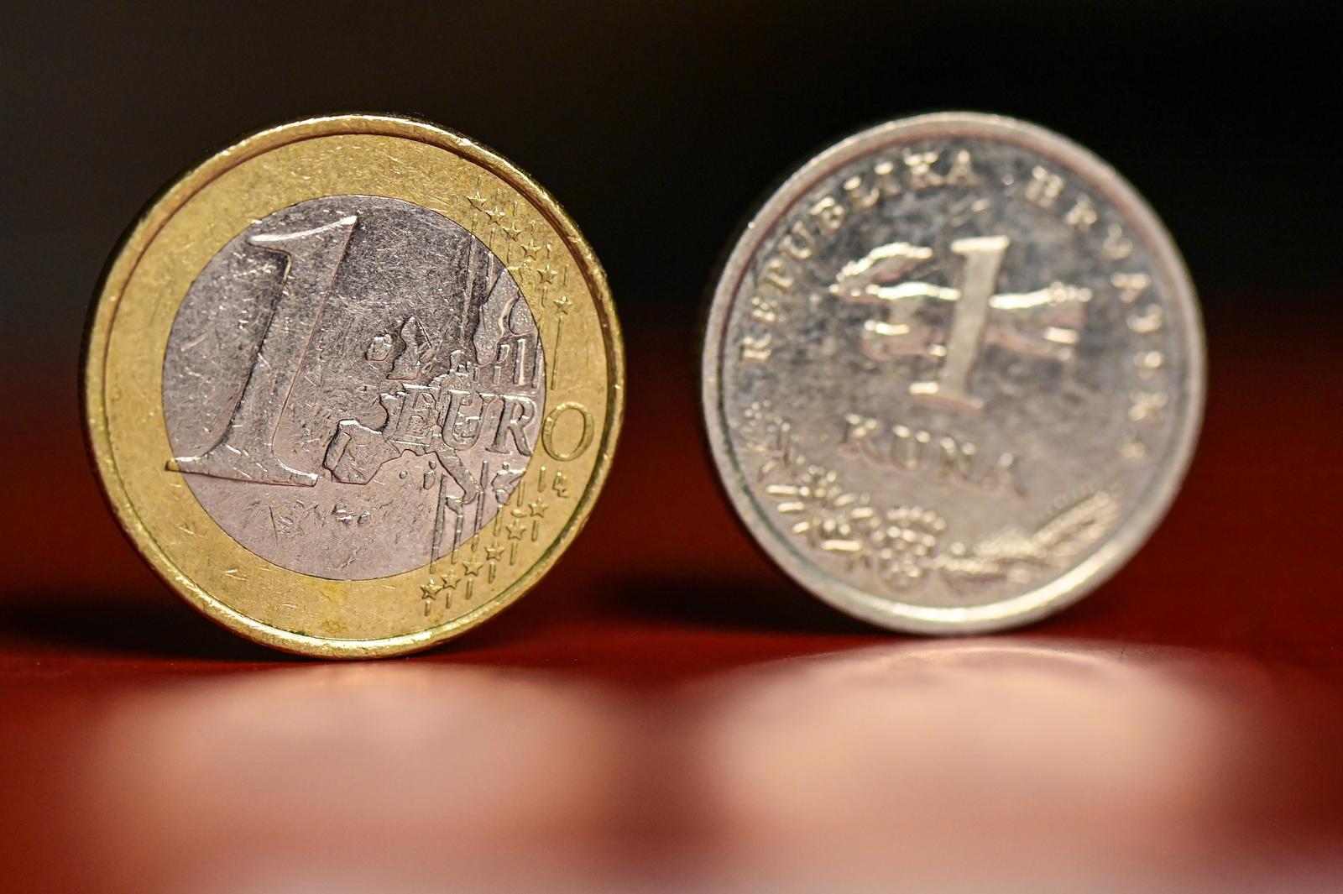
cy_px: 447
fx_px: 3915
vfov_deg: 13.0
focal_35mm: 105
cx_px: 672
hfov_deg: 19.5
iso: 4000
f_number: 8
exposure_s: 1/160
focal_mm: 105
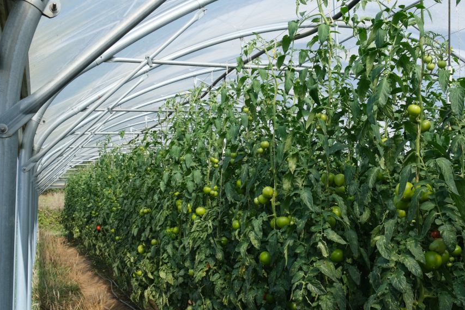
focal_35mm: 38
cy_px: 183
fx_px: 491
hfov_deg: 49.9
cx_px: 305
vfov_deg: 34.9
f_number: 7.1
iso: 320
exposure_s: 1/350
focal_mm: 18
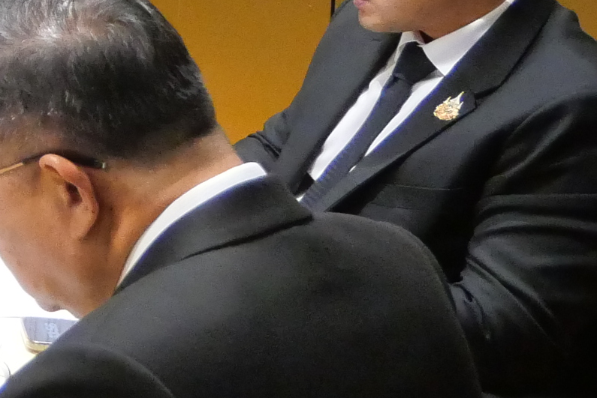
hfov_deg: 13.6
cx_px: -634
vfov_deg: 10.5
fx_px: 2091
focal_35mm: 126
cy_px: -232
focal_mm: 13
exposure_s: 1/100
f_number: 4
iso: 3200
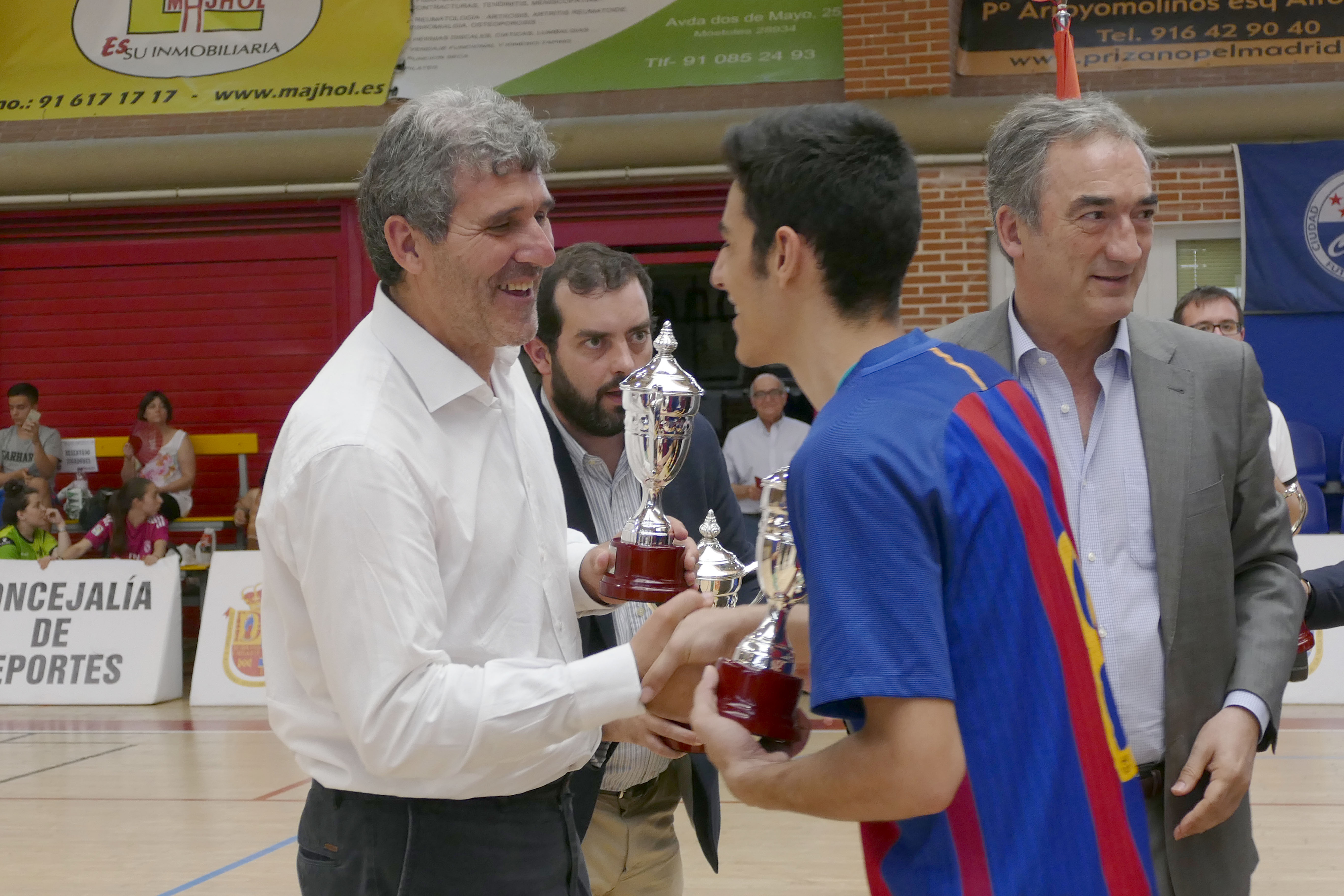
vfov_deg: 23.4
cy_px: 448
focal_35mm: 58
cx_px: 672
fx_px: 2165
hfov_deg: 34.5
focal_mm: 21.01
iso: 400
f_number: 3.5
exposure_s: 1/160
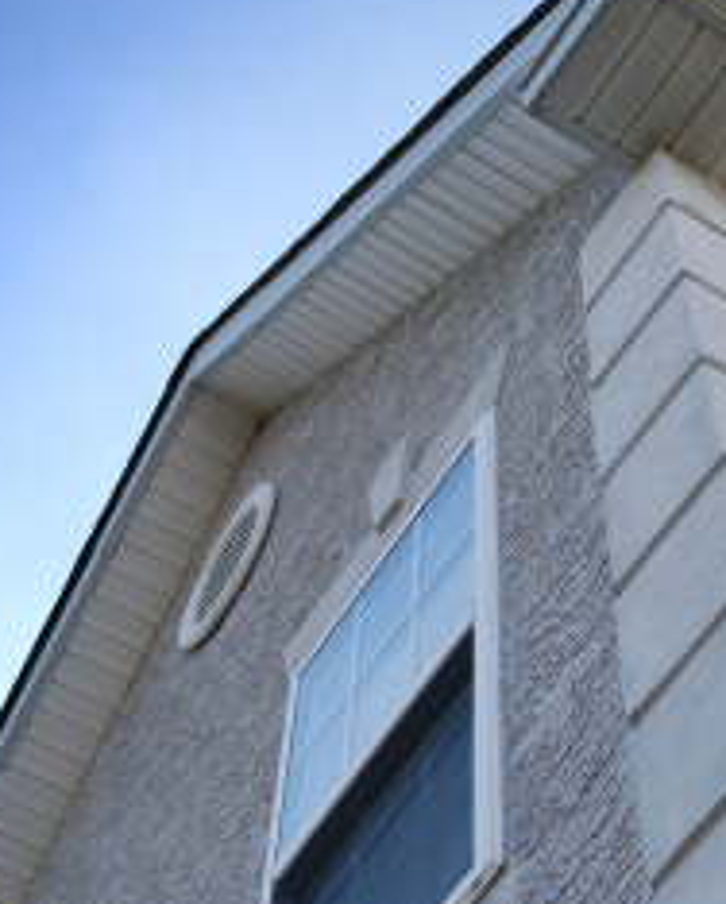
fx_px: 1978
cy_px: 365
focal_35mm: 74
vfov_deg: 25.7
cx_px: 575
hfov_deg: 20.6
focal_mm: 29
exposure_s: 1/800
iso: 100
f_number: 2.8
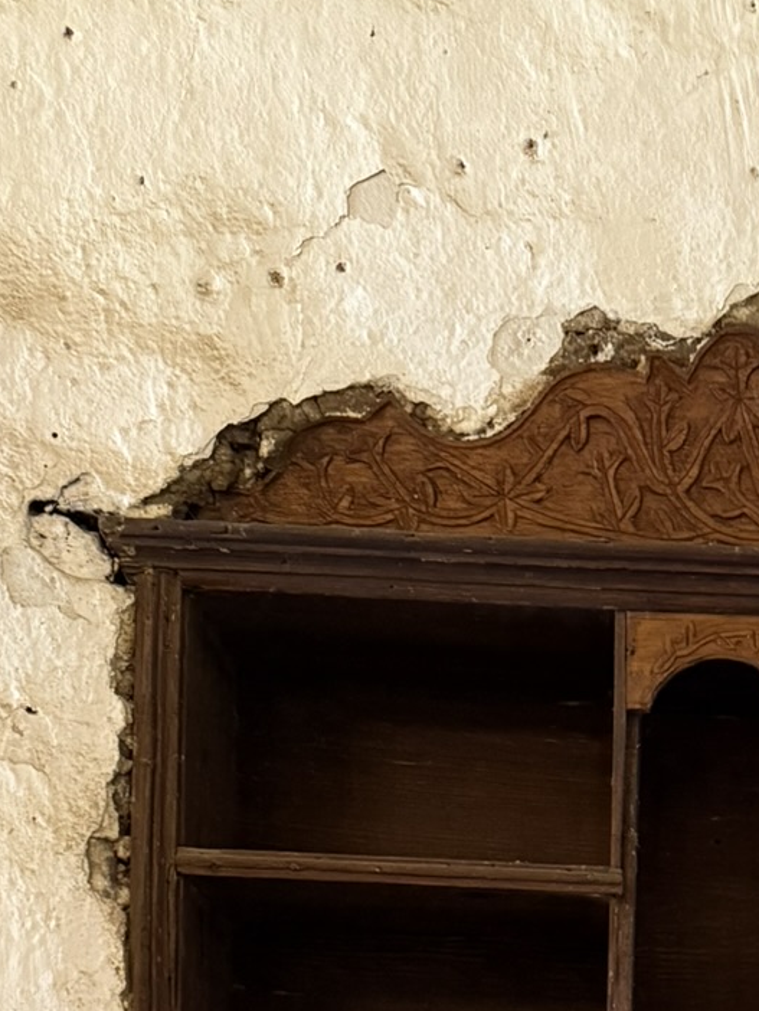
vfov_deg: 23.8
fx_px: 2045
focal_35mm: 70
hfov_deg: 20.5
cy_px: 1383
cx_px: 729
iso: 1000
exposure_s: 1/30
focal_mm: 6.76
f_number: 1.78
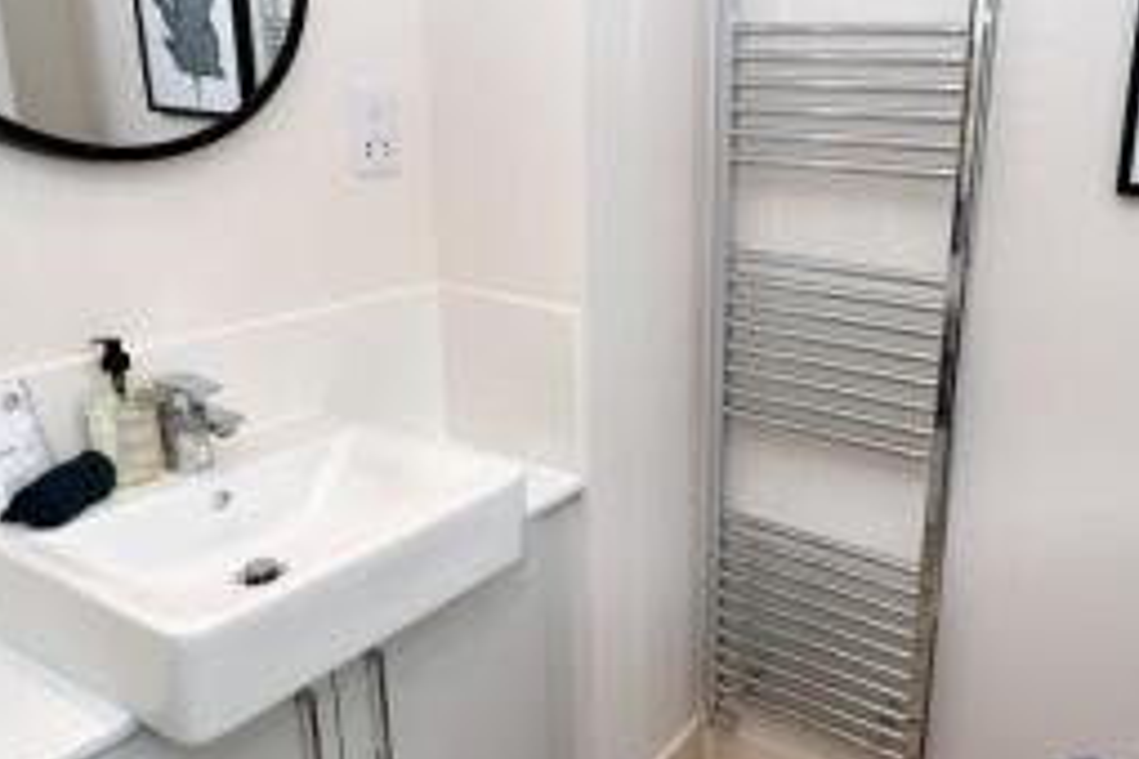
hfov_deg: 64.0
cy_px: 337
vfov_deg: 46.3
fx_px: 886
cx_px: 750
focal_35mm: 28
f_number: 4
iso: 100
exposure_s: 1/60
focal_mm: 10
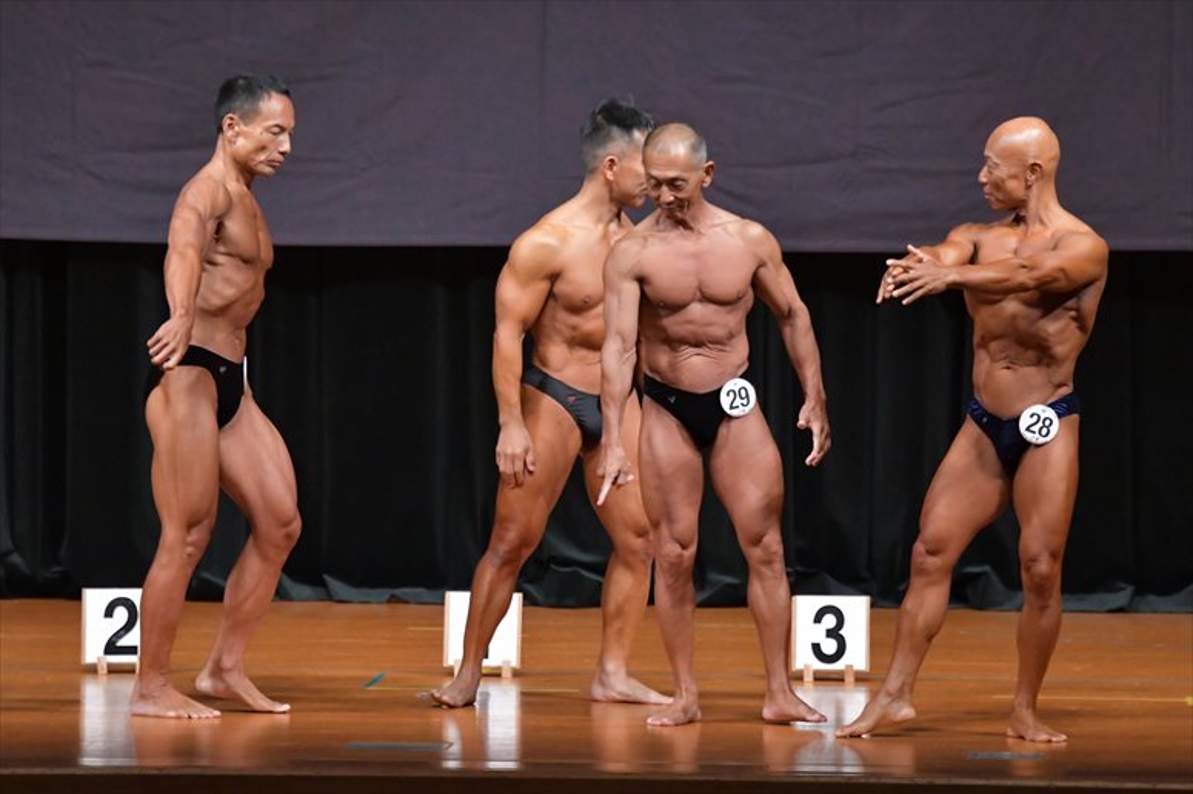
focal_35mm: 255
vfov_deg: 5.4
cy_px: 397
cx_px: 596
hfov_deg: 8.1
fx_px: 8446
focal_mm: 170
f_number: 5.6
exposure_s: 1/400
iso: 6400
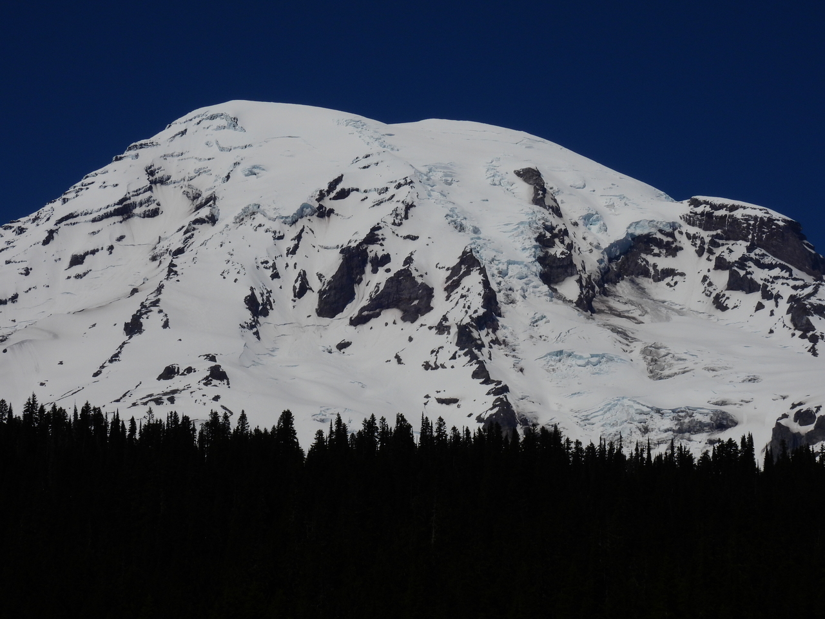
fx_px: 2502
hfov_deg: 18.7
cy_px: 310
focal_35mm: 105
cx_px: 412
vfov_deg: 14.1
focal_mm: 18.7
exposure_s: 1/2000
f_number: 8
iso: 100
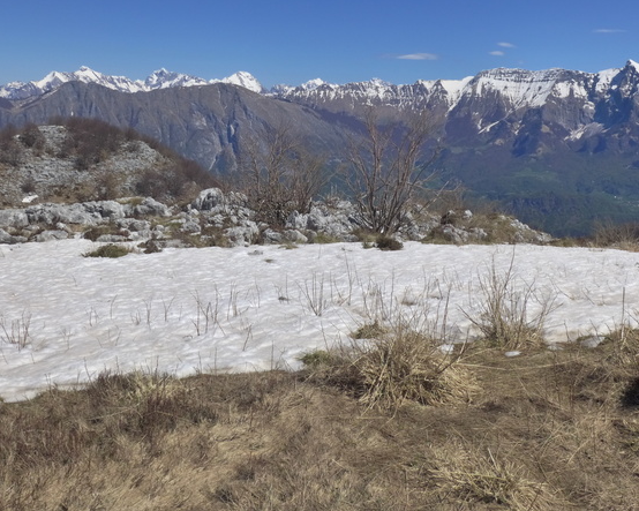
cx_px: 315
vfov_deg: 38.2
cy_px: 235
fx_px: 737
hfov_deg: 46.8
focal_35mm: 39
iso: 400
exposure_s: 1/1600
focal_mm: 6.3
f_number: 5
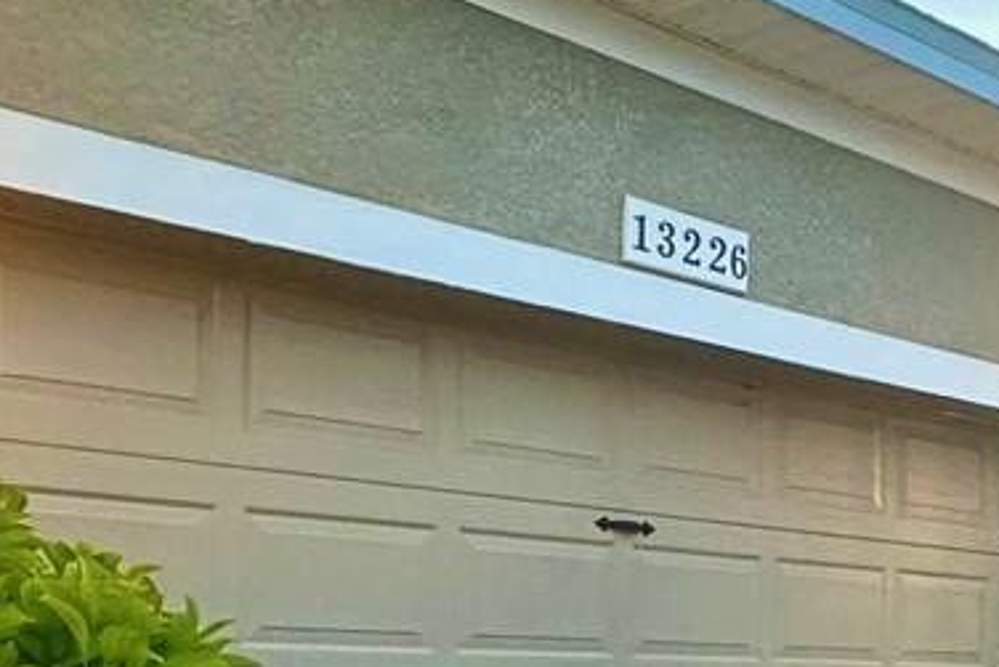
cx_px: 1060
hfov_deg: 29.6
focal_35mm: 62
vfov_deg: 21.2
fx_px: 1721
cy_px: 662
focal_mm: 2.22
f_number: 2.2
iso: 800
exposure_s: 1/60
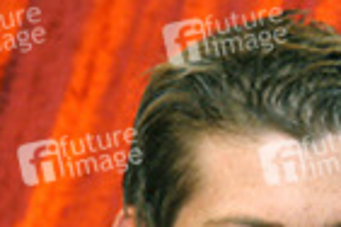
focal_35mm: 317
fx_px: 3002
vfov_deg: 4.3
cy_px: 338
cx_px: 258
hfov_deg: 6.5
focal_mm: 66
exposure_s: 1/125
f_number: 5
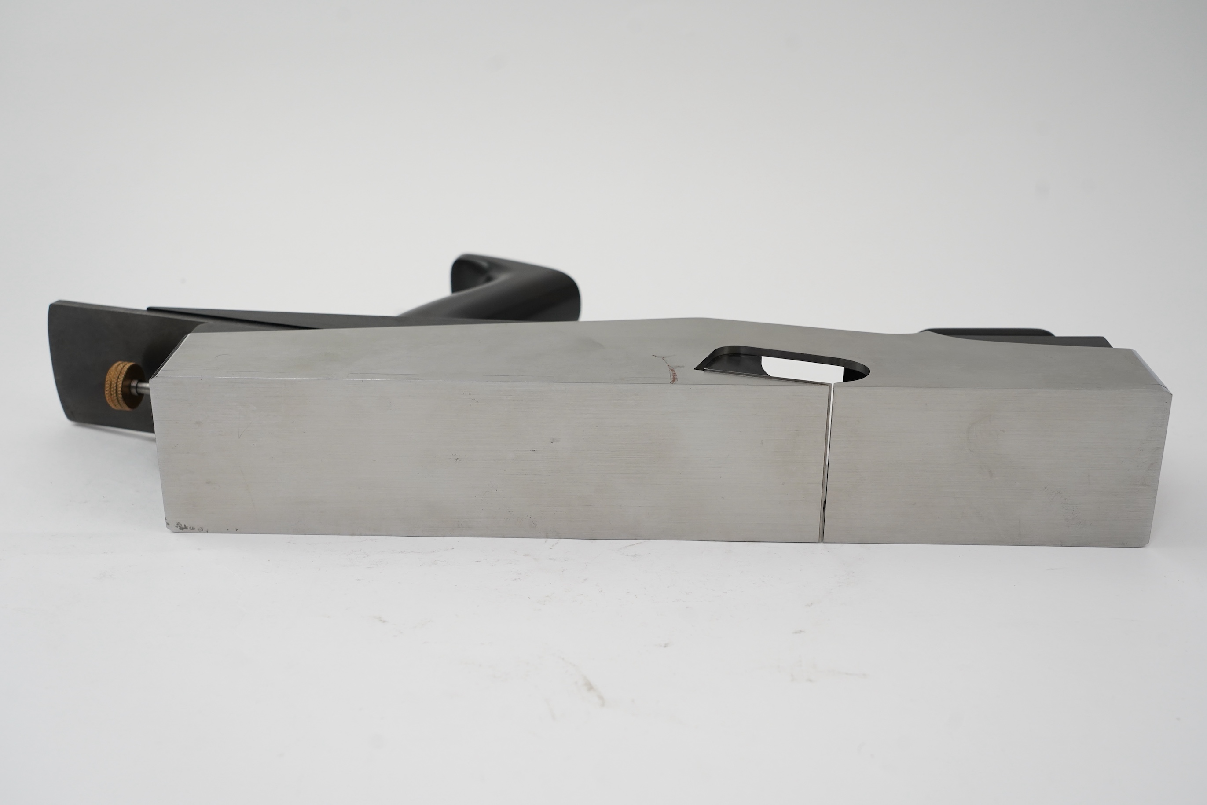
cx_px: 604
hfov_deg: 45.4
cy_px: 402
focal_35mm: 43
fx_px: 1442
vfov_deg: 31.2
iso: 1250
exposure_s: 1/125
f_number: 7.1
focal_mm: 43
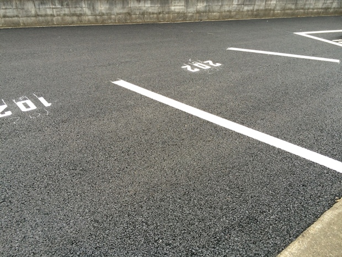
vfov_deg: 48.2
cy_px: 128
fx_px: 287
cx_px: 171
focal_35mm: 29
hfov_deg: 61.7
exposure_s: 1/60
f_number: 2.2
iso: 50
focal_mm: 4.15
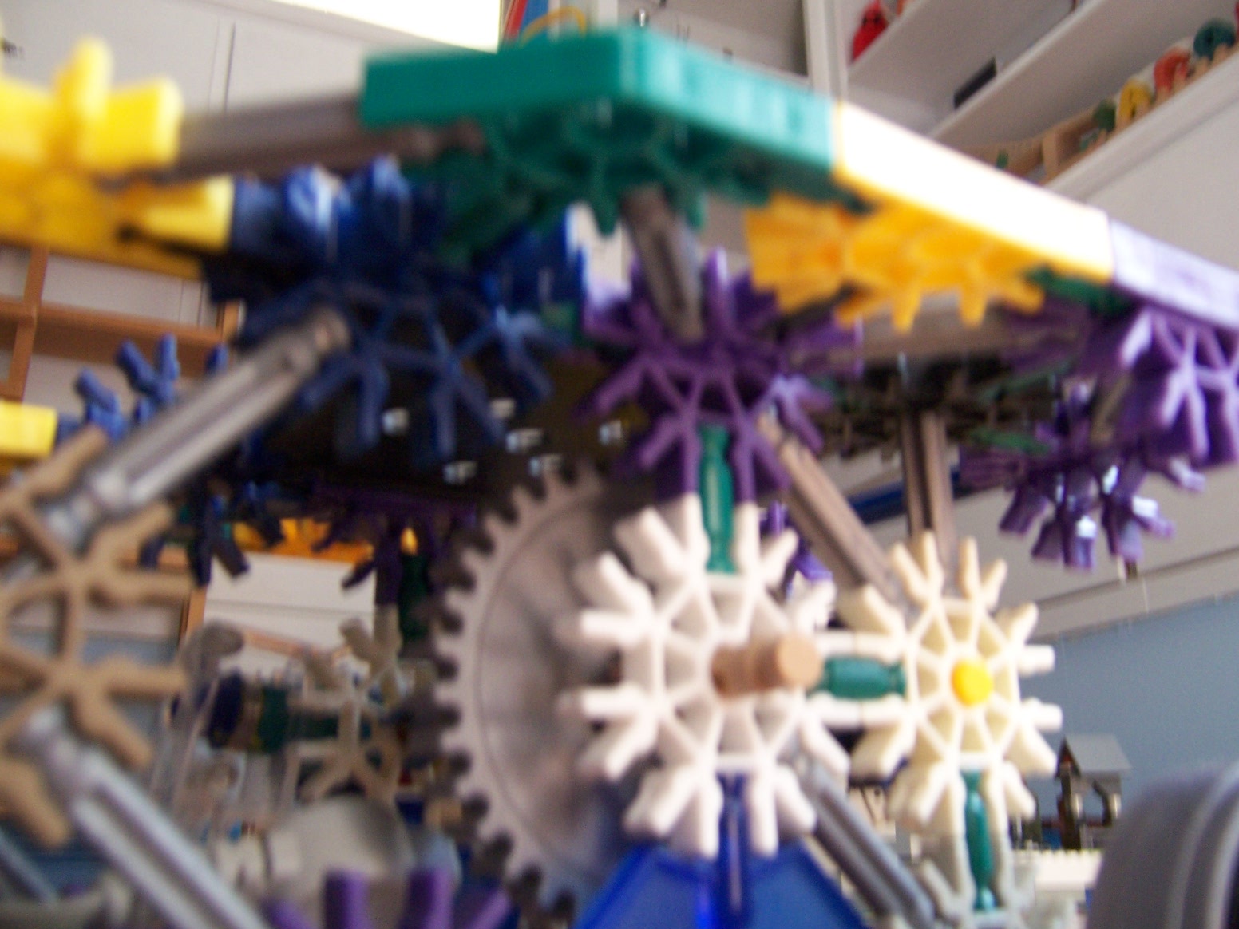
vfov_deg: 42.9
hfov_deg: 55.4
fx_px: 1181
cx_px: 620
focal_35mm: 33
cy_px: 464
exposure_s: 1/10
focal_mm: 5.5
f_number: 3.4
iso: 140
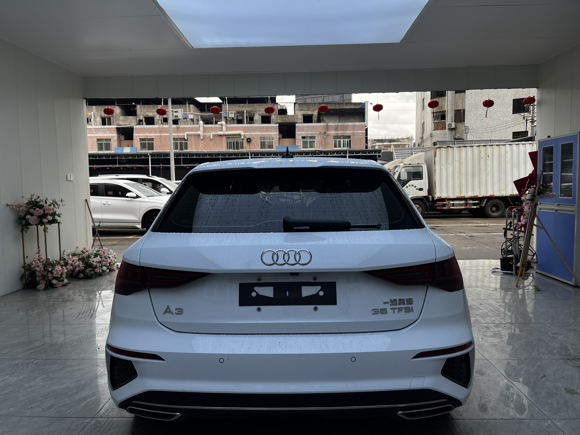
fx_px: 436
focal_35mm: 26
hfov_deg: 67.3
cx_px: 290
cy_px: 218
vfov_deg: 53.1
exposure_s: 1/143
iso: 32
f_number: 1.6
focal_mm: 5.1
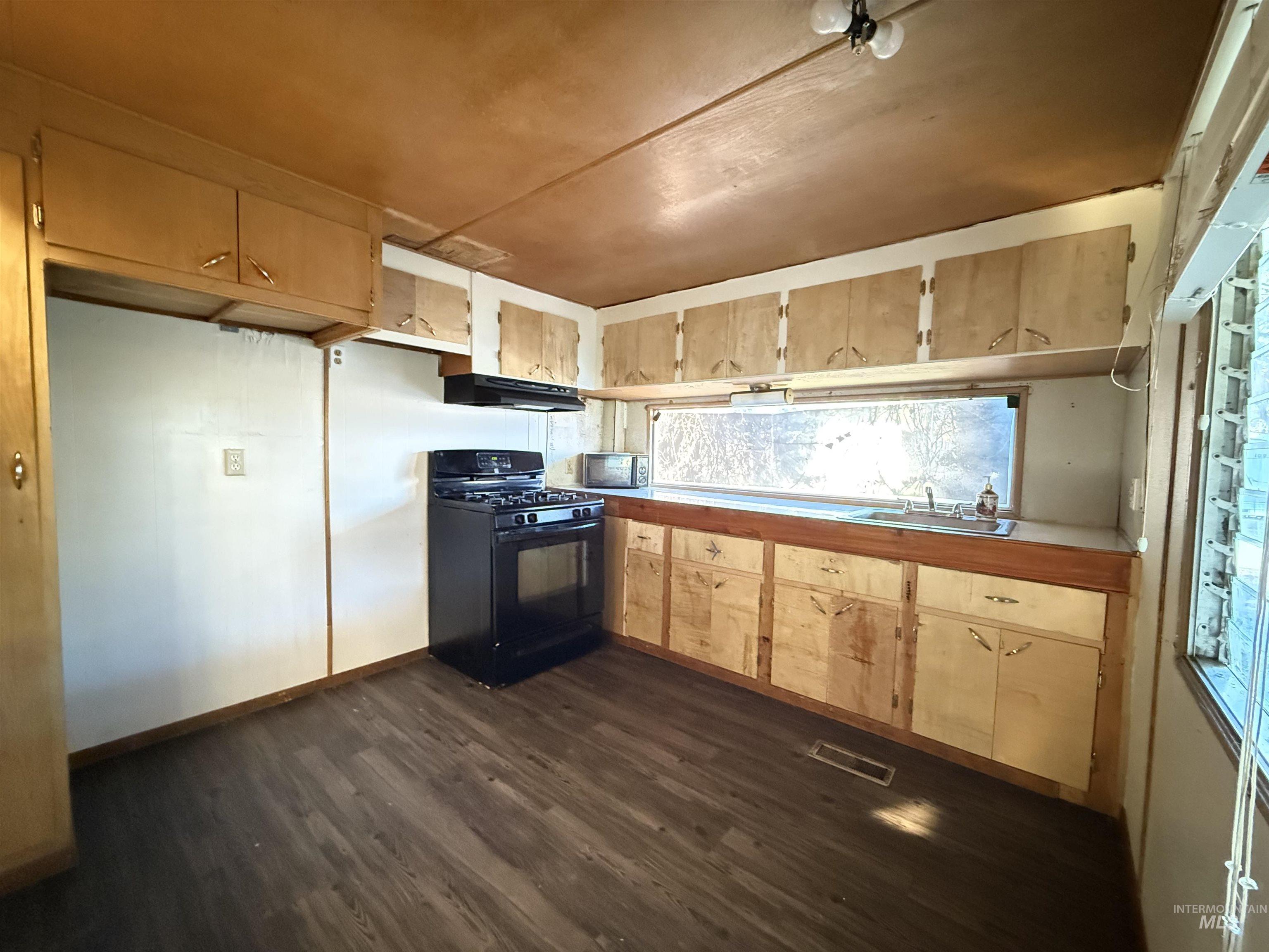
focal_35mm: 14
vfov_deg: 85.7
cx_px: 634
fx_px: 513
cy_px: 476
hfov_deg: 102.1
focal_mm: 2.22
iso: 2000
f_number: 2.2
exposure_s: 1/30
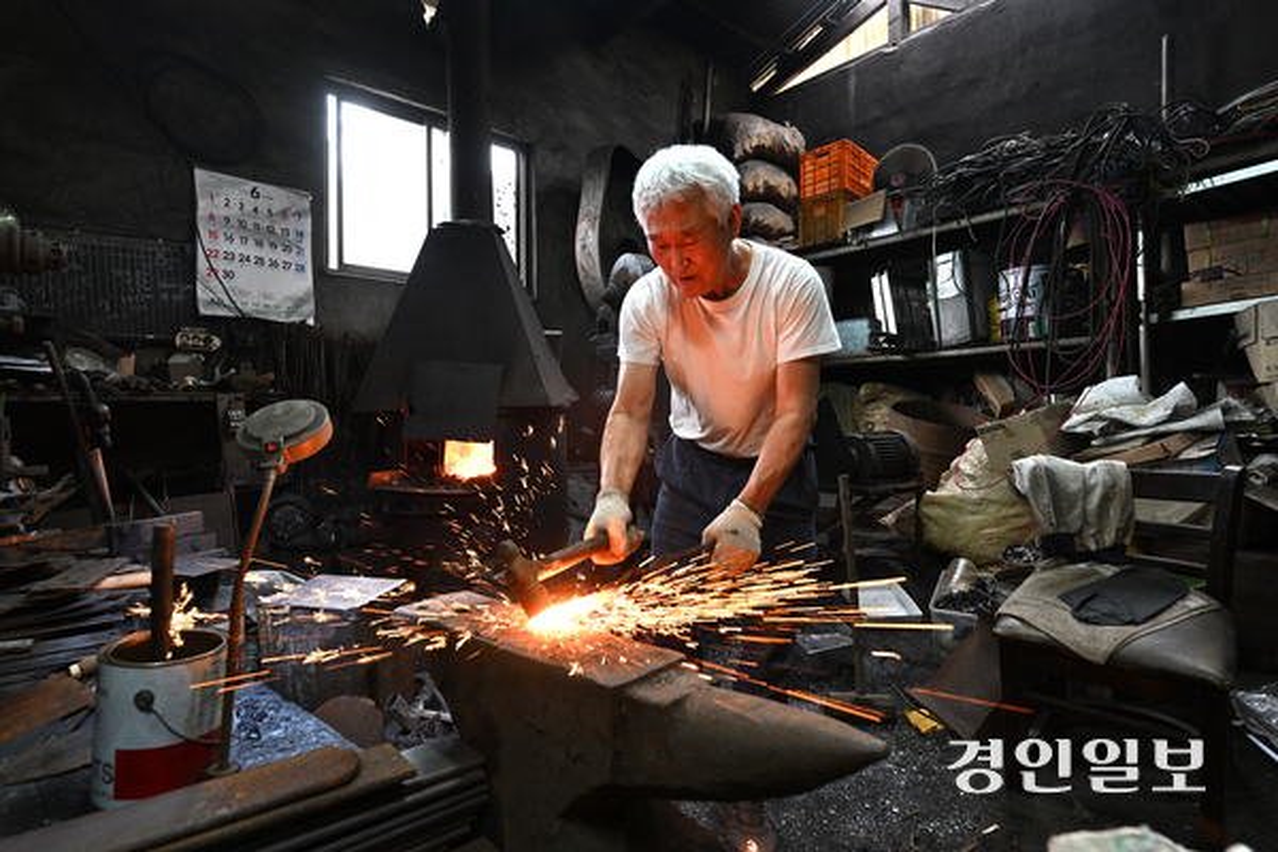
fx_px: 657
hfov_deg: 88.4
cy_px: 426
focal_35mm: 18
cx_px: 639
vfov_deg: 65.9
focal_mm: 18.5
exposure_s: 1/200
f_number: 5
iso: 4000
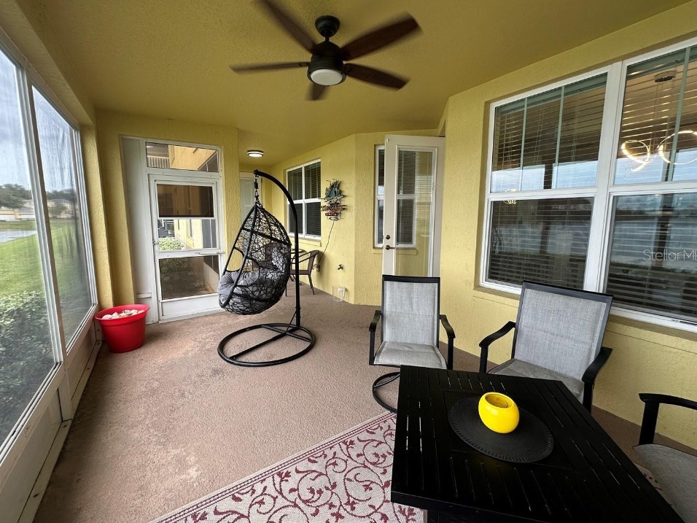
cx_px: 338
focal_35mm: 15
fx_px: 302
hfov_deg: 98.1
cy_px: 255
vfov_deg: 81.7
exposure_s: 1/99
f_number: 2.2
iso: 50
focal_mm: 2.22
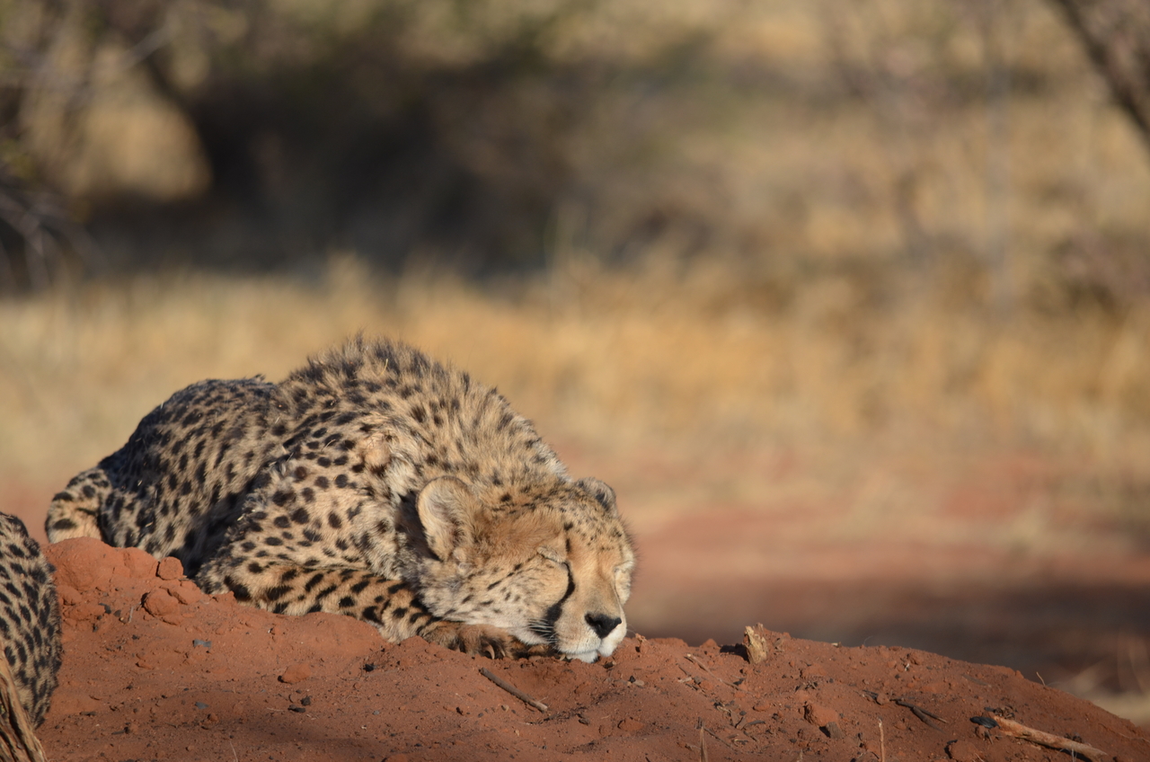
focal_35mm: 450
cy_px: 381
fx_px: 14346
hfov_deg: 4.6
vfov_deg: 3.0
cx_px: 575
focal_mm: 300
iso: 200
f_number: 6.3
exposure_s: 1/640
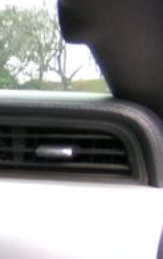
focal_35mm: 83
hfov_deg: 12.7
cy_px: 312
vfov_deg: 22.8
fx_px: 588
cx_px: -211
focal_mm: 4.3
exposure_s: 1/25
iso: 200
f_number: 3.7
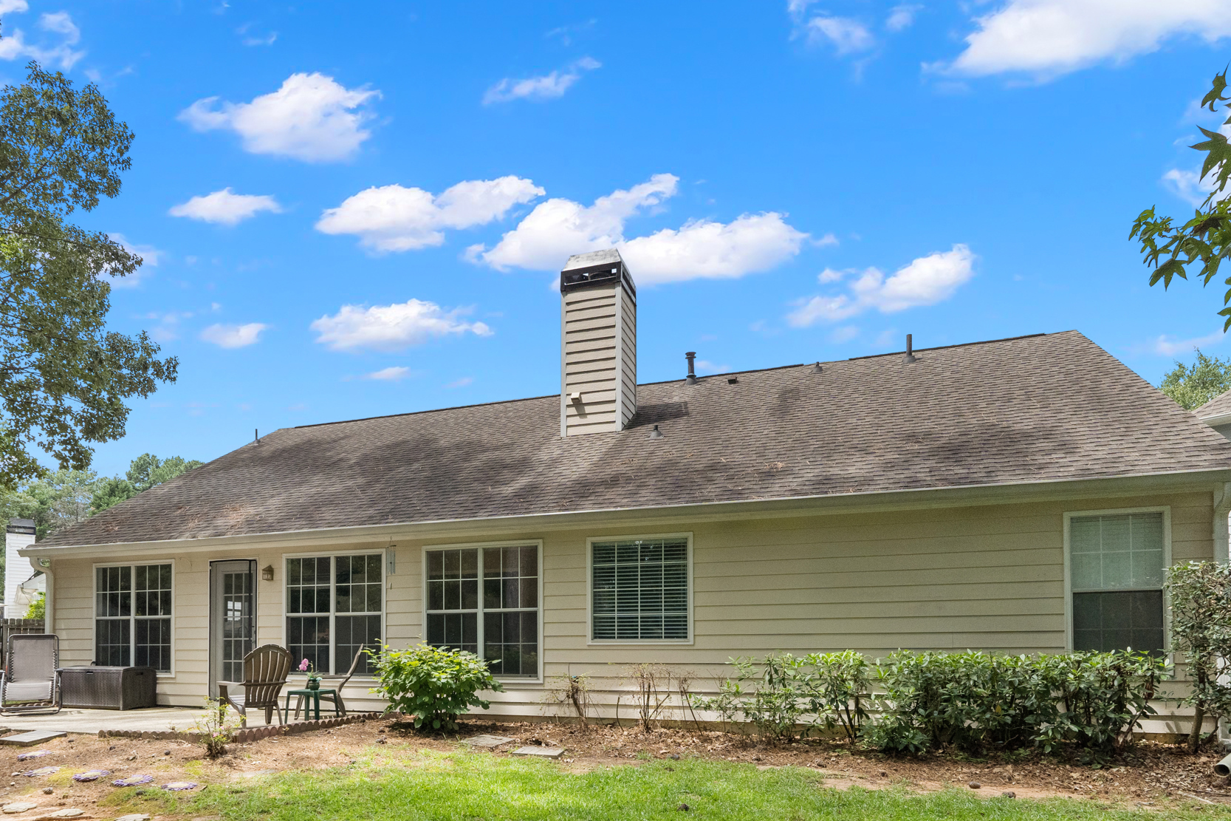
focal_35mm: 24
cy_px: 611
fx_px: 821
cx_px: 516
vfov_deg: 51.0
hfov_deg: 73.2
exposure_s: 1/1250
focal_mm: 16
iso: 1250
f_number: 6.3
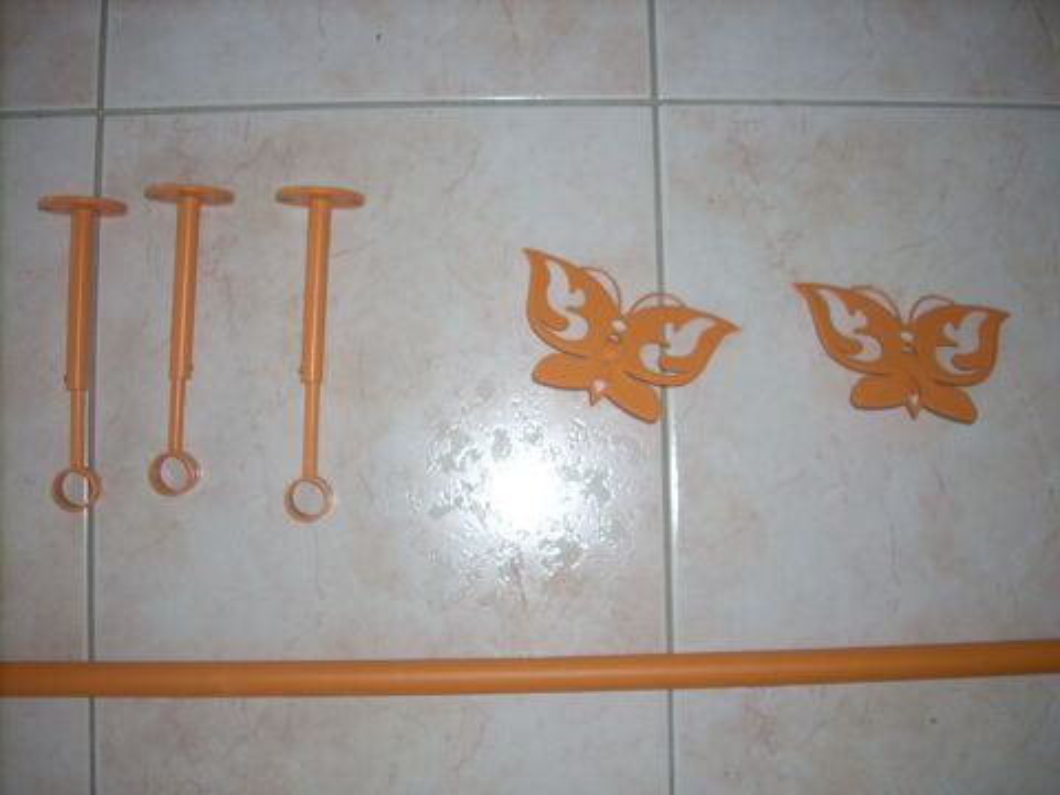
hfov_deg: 50.1
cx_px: 530
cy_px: 398
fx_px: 1133
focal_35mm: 37
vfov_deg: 38.7
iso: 64
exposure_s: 1/30
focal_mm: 6.2
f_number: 2.8
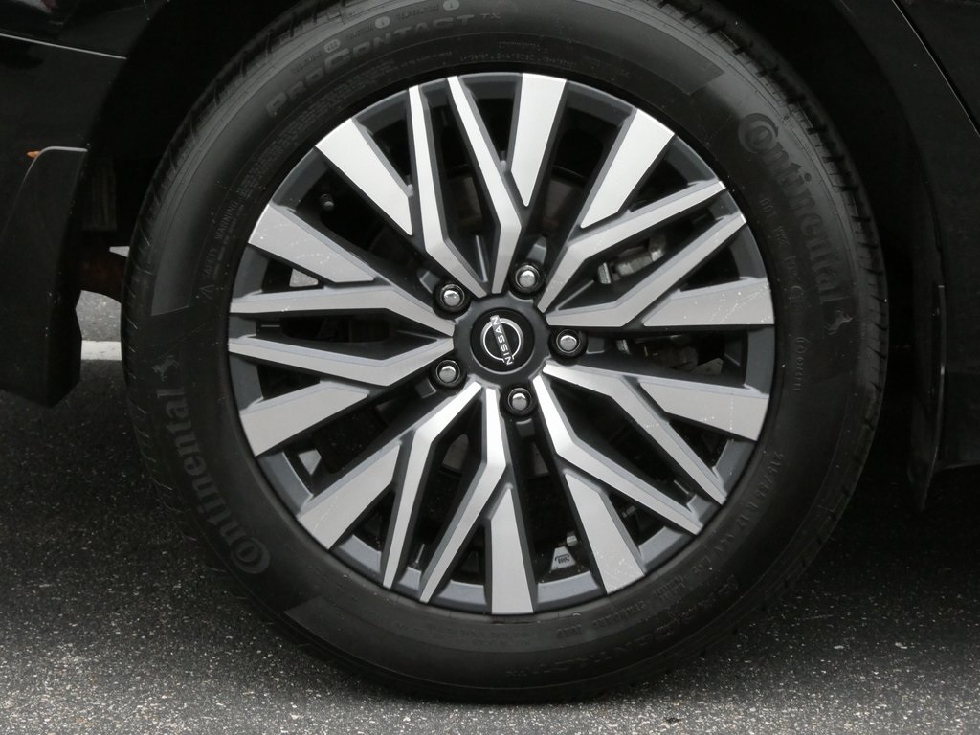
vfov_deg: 11.0
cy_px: 368
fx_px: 3822
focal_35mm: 135
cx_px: 490
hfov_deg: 14.6
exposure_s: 1/250
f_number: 5.3
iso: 500
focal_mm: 24.2
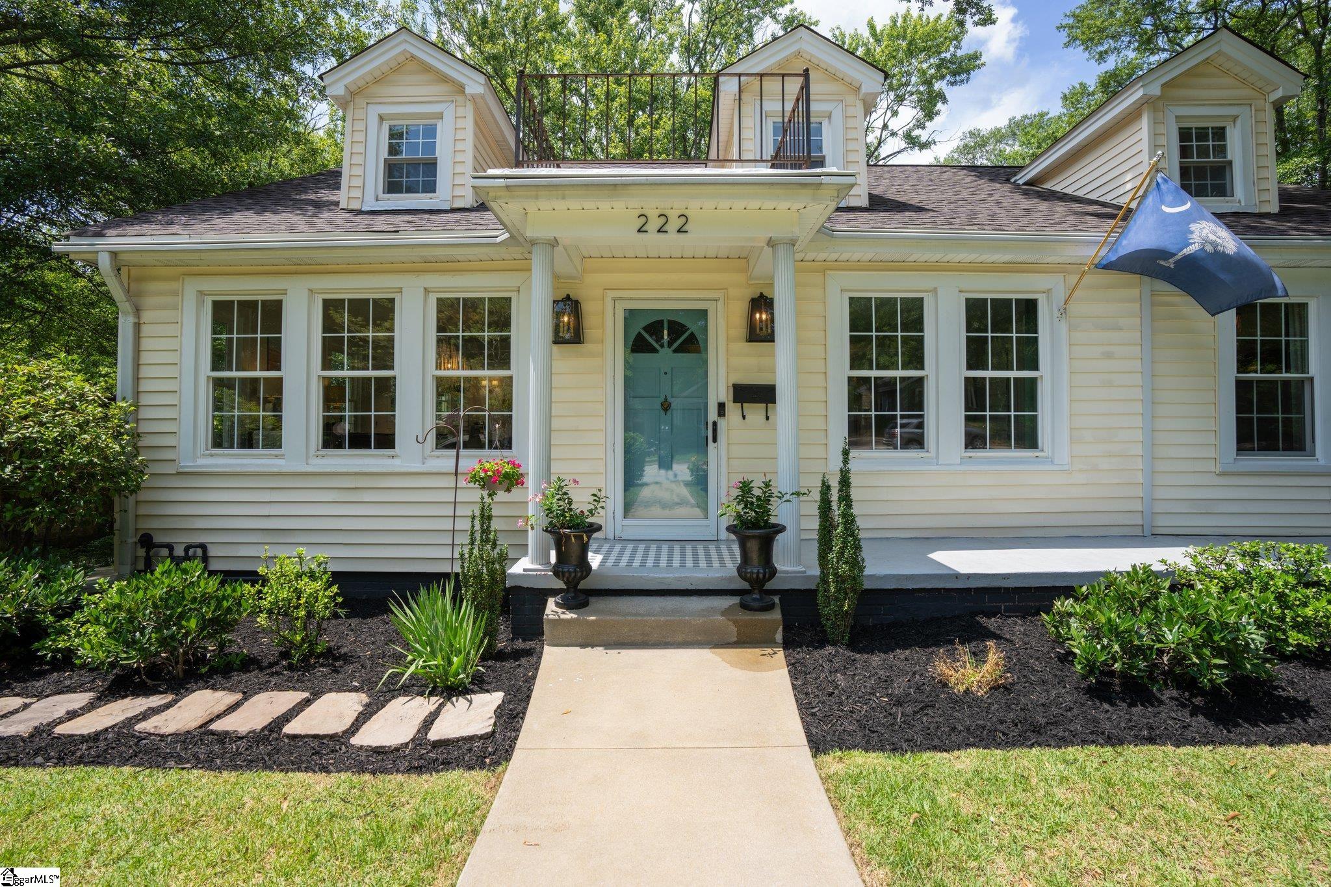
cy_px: 444
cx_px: 666
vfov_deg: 73.7
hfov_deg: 96.7
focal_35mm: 16
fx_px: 591
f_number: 8
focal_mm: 16
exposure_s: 1/250
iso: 250
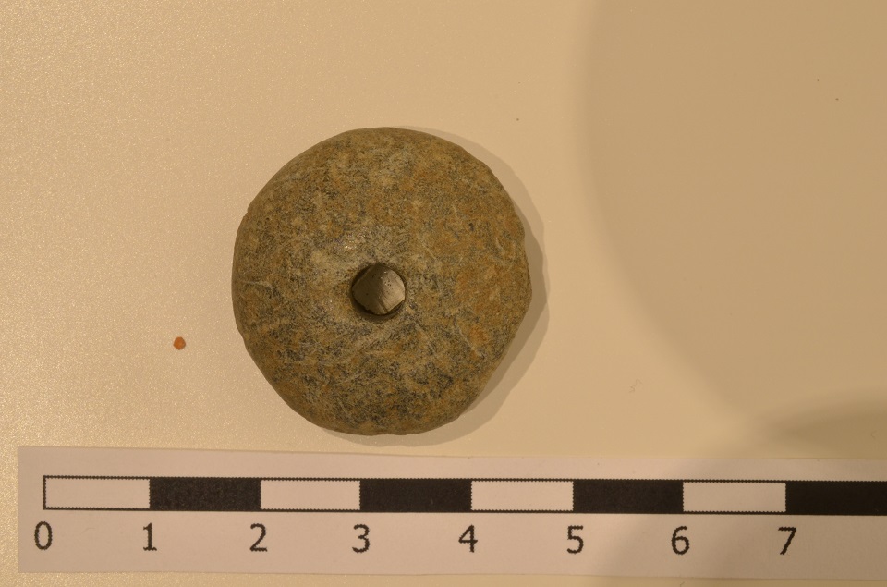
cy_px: 294
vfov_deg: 22.5
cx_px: 444
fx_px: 1475
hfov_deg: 33.5
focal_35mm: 60
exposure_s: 1/1.6
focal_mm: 40
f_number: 25
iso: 250
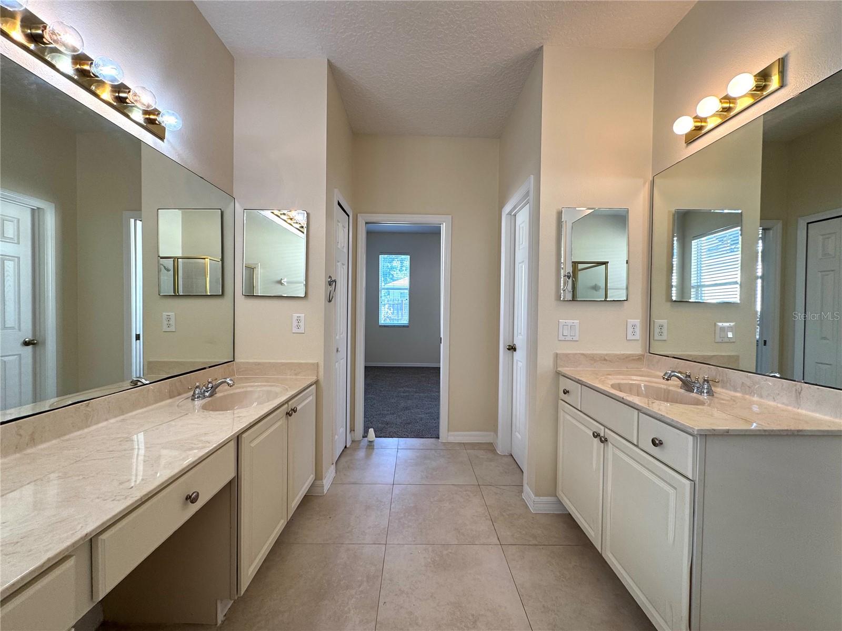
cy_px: 316
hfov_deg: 102.1
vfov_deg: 85.7
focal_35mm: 14
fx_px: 341
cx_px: 421
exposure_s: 1/120
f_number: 2.2
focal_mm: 2.22
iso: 80
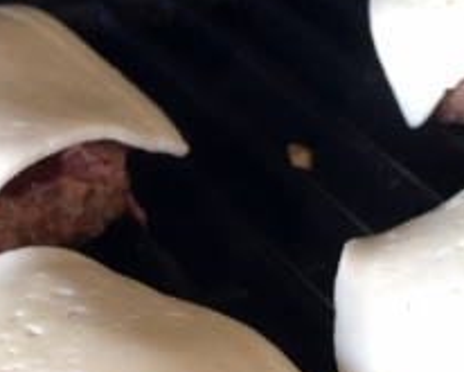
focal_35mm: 88
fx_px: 1209
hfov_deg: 21.7
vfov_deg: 17.1
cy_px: 370
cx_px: 266
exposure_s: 1/30
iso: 40
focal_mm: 4.15
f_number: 2.2
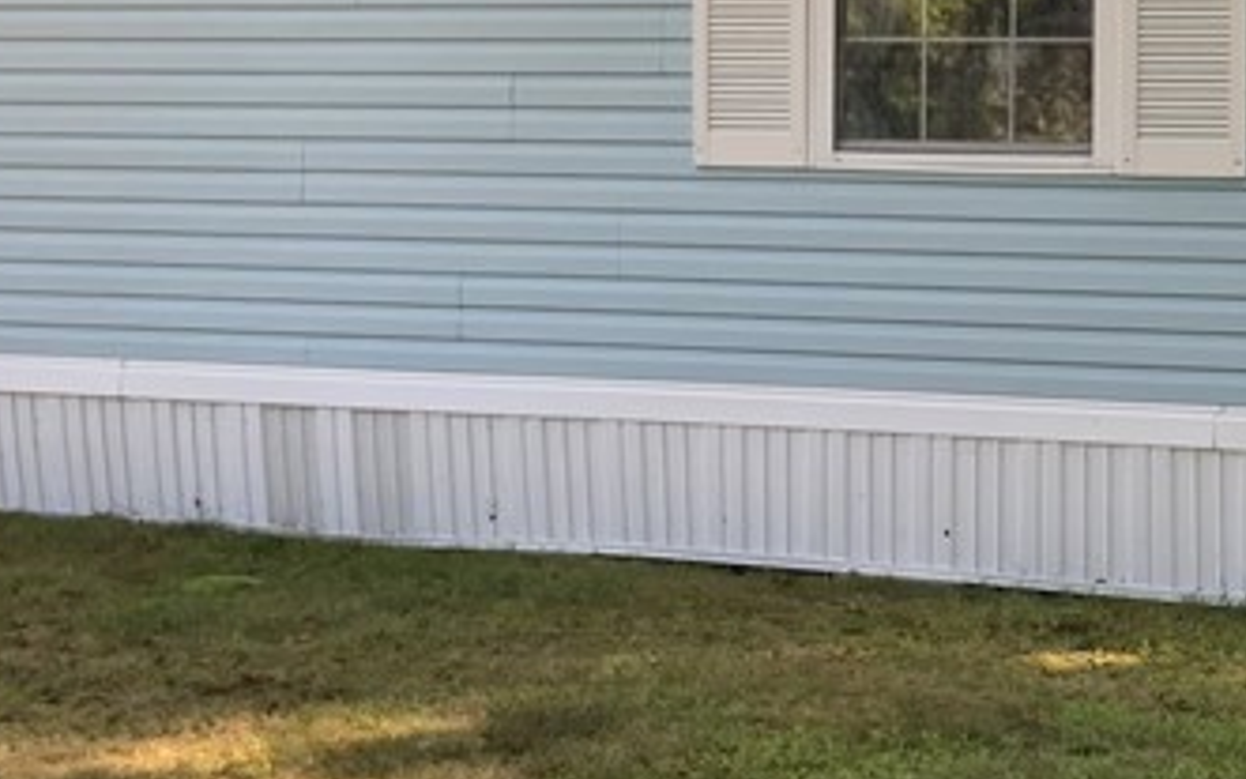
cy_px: 192
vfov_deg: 13.7
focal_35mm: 95
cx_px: 1028
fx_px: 3227
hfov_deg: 21.5
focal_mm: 3
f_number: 1.8
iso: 25
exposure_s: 1/122
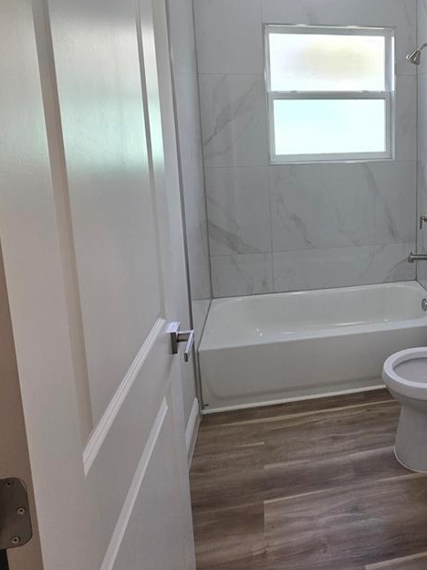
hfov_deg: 50.3
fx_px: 411
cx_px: 363
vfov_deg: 67.4
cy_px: 189
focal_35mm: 25
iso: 64
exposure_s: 1/120
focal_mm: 2.2
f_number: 2.2
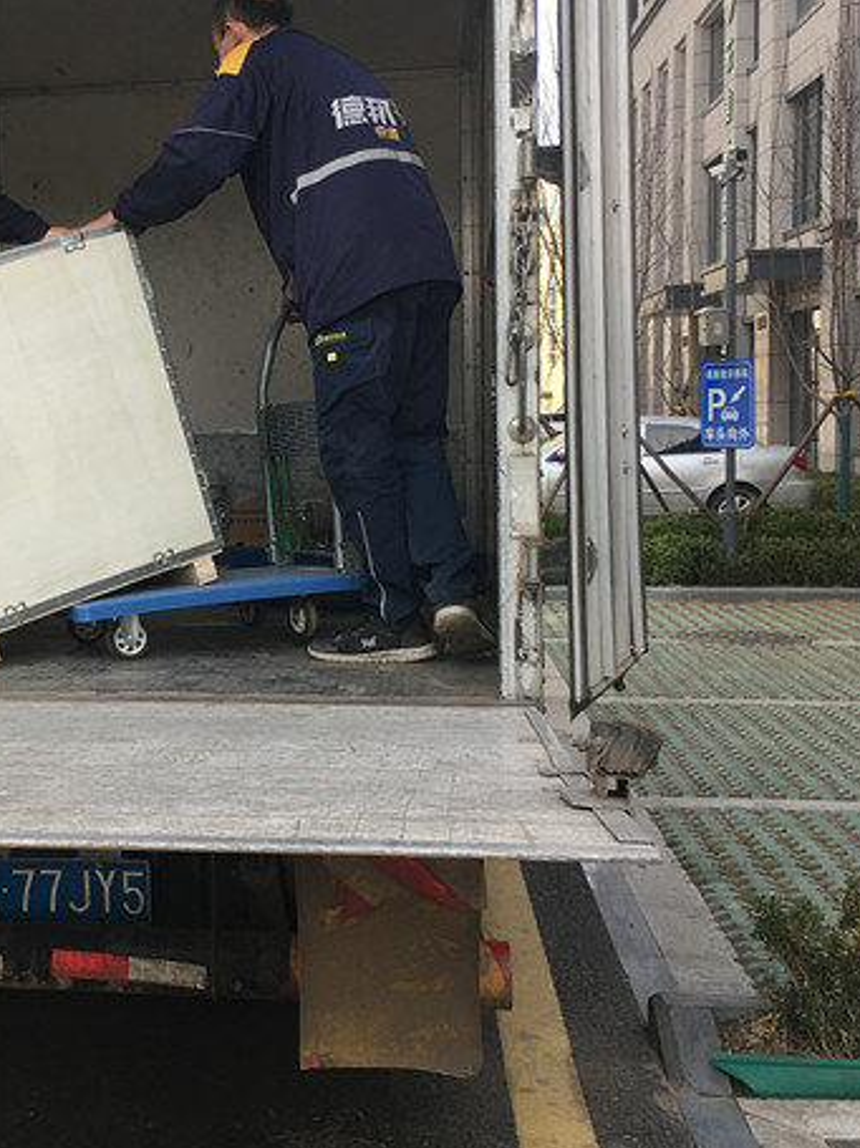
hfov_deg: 27.9
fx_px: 1690
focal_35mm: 51
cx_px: 161
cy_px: 479
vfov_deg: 37.4
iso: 25
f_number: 2.2
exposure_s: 1/356
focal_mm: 4.15
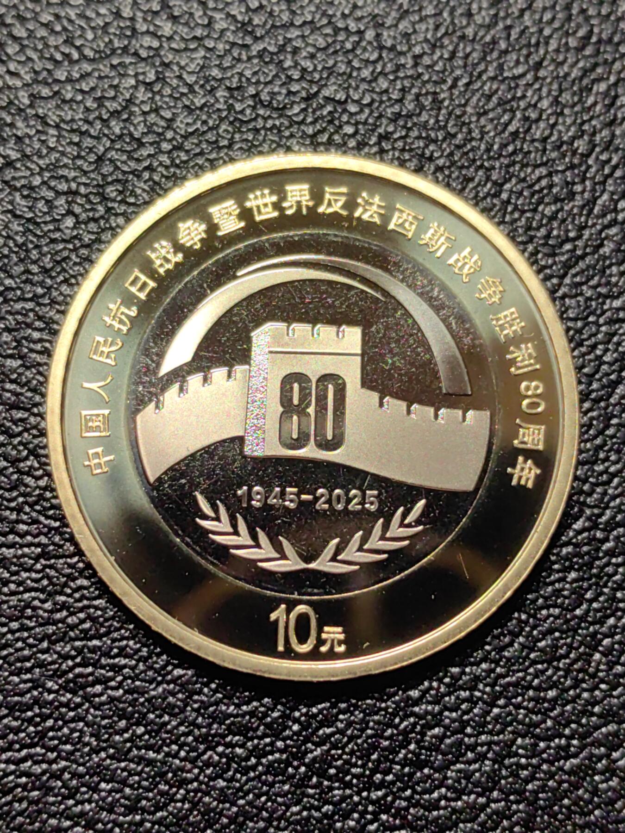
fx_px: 1589
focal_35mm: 66
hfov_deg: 22.3
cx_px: 312
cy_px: 416
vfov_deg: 29.4
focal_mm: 5.75
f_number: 2
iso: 50
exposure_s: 1/241
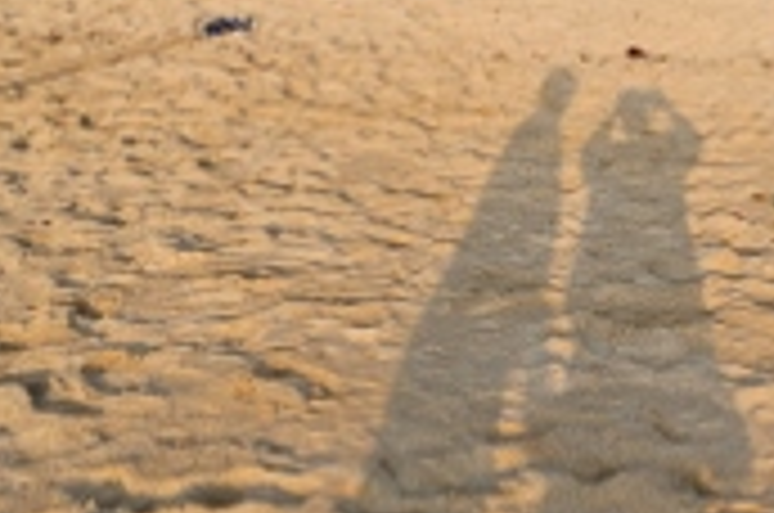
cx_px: 785
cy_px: -137
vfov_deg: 28.5
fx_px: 837
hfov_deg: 42.4
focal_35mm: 39
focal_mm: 2.2
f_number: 2.2
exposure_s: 1/655
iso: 50
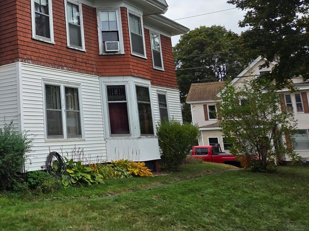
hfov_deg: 38.6
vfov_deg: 31.6
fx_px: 402
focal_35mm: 45
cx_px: 20
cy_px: 58
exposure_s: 1/2192
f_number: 1.8
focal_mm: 5.4
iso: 80
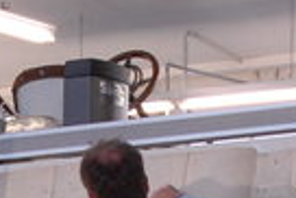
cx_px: 13
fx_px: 2327
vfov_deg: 4.8
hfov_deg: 7.3
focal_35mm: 283
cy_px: 460
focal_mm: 25
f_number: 6.3
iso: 400
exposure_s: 1/30
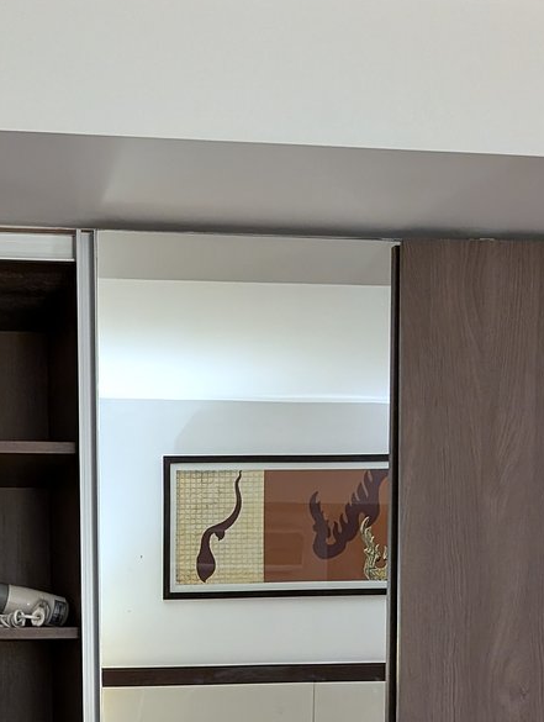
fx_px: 1316
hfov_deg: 22.9
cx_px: 78
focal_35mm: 63
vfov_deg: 27.7
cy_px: 821
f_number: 1.68
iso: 709
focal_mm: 6.9
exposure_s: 1/45.9
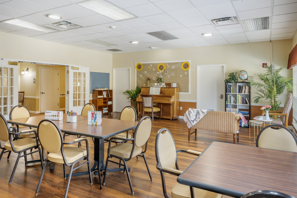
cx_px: 148
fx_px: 181
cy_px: 99
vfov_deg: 57.2
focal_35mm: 22
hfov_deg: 78.6
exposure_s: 1/25
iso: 800
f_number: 11
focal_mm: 22
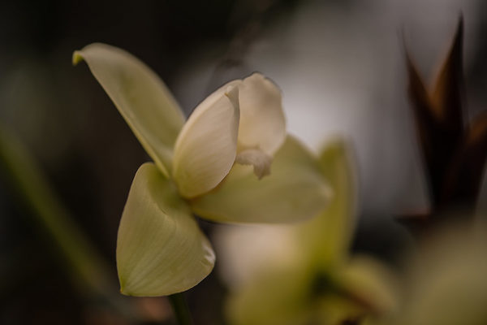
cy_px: 162
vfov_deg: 13.0
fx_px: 1420
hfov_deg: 19.5
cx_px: 244
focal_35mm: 105
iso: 100
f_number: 3.2
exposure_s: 1/1250
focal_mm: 105
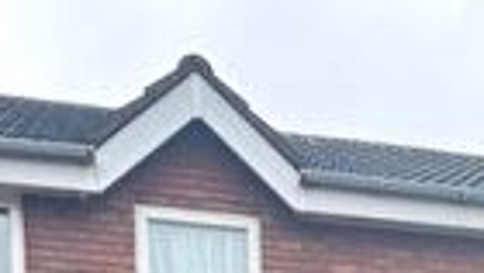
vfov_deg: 12.2
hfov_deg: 27.2
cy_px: 686
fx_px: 976
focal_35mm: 76
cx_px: 404
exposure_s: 1/105
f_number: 2.2
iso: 40
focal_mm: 2.22
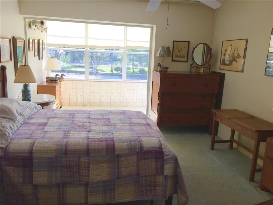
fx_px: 229
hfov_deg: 61.7
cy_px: 102
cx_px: 136
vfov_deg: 48.2
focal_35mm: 29
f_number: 2.2
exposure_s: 1/299
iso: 32
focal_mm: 4.15
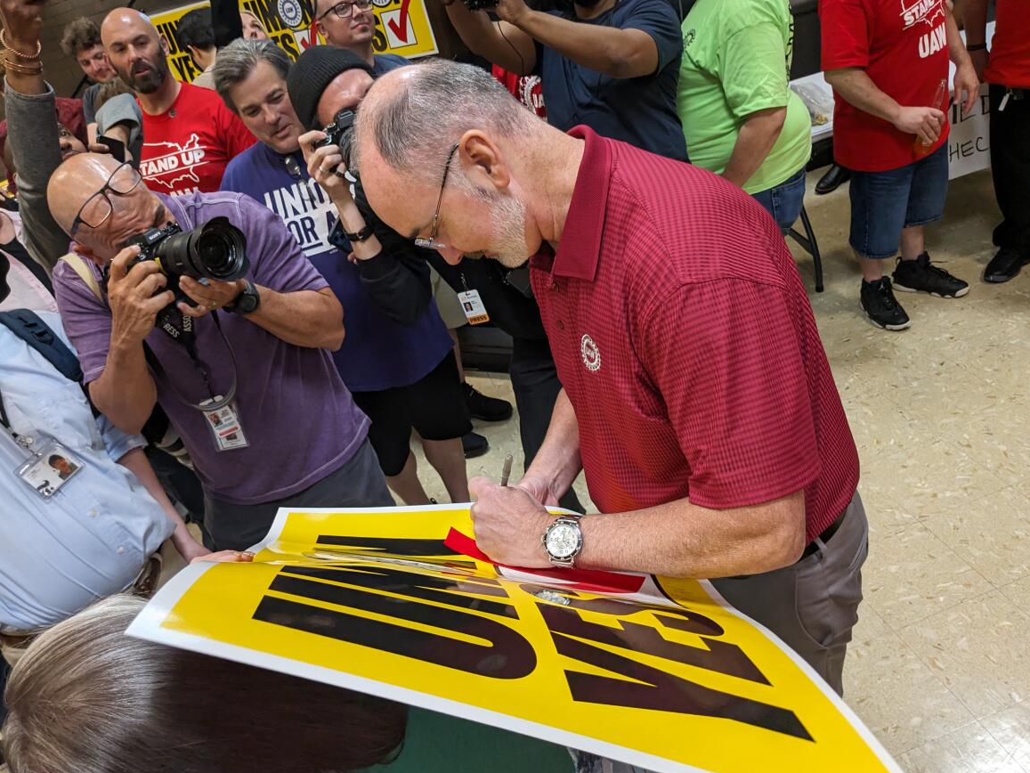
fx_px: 833
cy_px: 394
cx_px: 507
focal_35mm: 28
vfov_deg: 49.8
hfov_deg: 63.4
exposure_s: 1/120
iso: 231
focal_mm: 4.38
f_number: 1.73
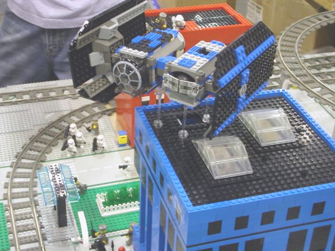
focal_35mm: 64
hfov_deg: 30.3
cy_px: 126
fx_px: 619
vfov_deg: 22.9
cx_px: 168
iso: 100
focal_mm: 9.7
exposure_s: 1/8.2
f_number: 3.5
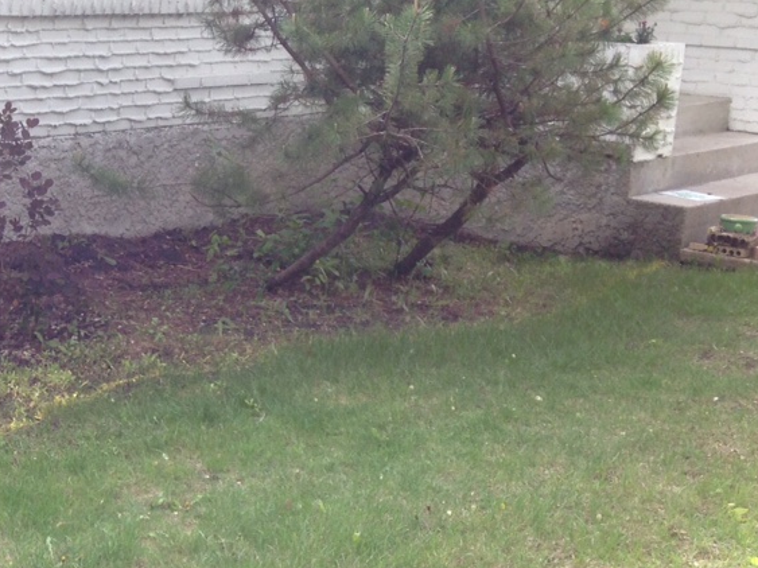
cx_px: 39
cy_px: 279
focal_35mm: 75
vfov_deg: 19.6
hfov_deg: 25.0
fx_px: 1642
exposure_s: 1/232
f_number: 2.4
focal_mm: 4.12
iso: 50
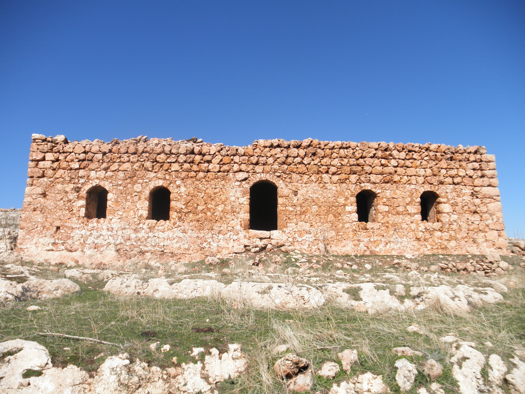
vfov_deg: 49.7
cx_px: 262
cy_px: 197
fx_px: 425
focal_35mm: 28
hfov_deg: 63.4
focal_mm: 5
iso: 64
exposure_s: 1/160
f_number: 8.5
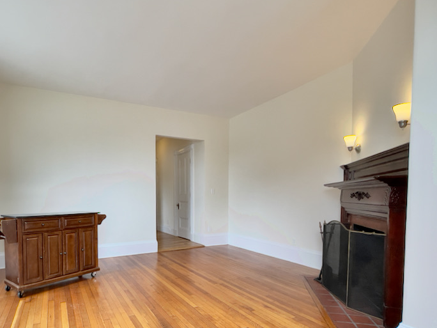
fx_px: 240
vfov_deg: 67.3
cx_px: 176
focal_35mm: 19
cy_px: 210
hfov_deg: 83.7
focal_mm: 1.54
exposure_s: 1/121
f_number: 2.4
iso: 125
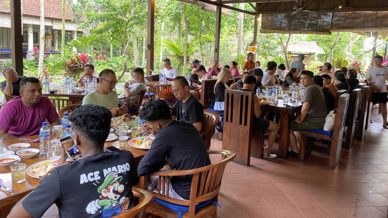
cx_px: 194
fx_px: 298
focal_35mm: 29
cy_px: 89
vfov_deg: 40.0
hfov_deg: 66.1
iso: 125
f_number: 1.8
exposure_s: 1/107
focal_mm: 4.25
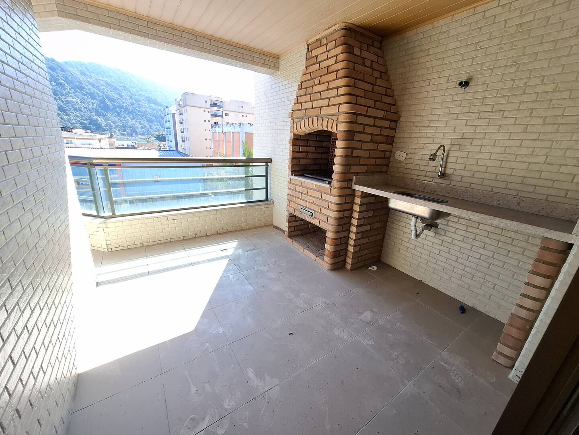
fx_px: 217
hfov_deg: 106.2
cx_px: 290
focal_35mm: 13
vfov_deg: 89.9
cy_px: 218
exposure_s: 1/138
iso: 40
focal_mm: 1.74
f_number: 2.2
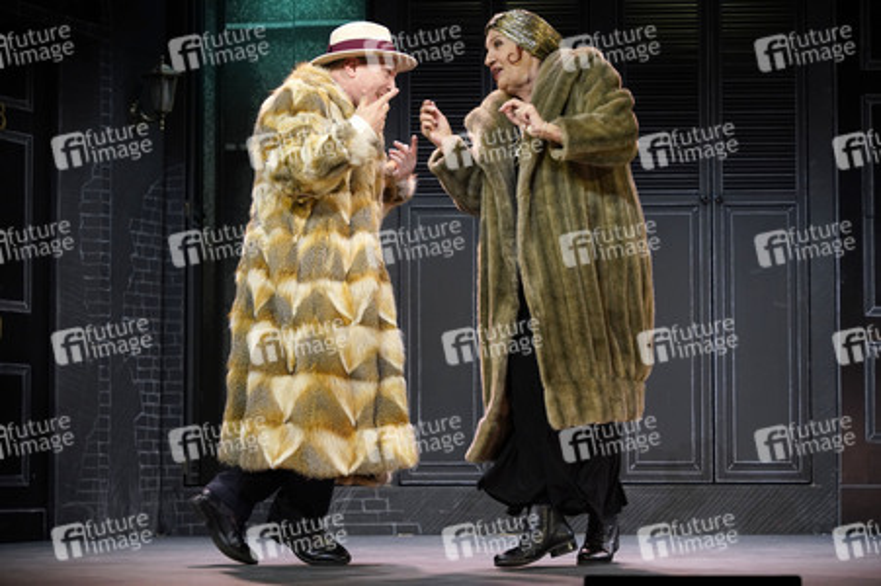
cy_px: 293
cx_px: 440
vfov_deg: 14.5
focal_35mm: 94
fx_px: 2299
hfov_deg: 21.7
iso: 2500
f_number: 4.5
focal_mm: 94
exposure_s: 1/250
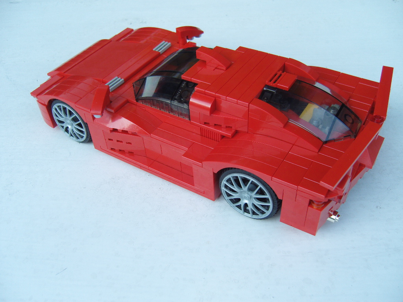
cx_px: 202
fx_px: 396
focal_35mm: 34
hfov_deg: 54.0
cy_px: 151
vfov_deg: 41.8
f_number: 2.8
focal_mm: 7.3
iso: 100
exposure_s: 1/125
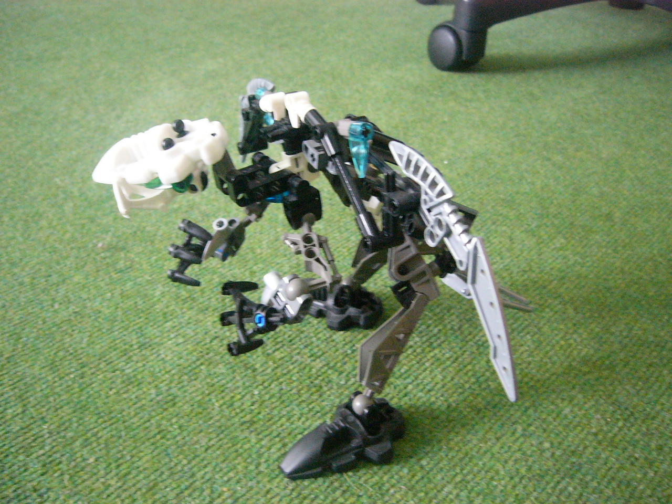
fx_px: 679
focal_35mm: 35
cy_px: 252
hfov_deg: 52.6
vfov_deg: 40.7
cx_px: 336
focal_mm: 5.8
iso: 400
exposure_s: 1/20
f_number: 2.8
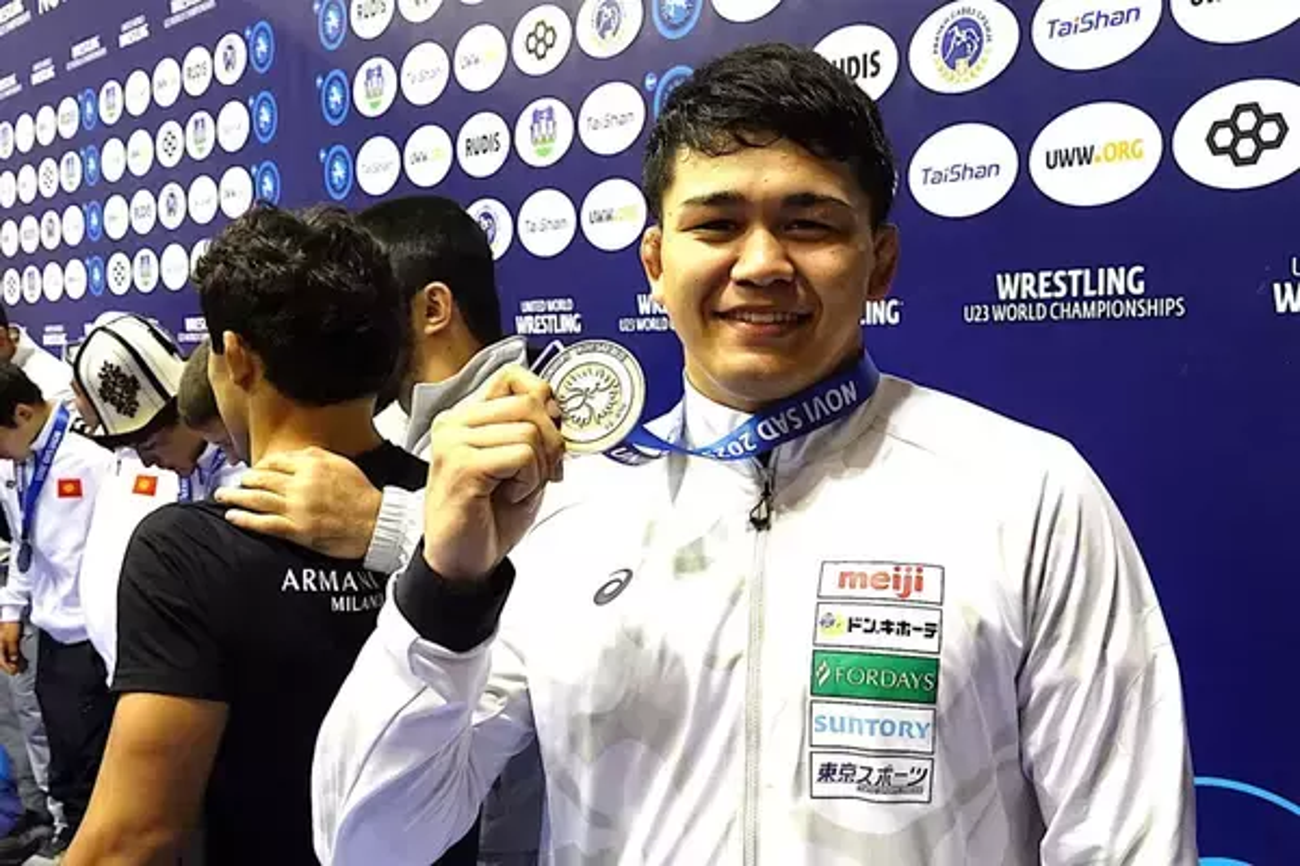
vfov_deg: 36.9
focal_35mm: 36
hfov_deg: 53.1
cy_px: 433
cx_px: 650
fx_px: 1300
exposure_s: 1/500
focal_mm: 13.31
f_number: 4
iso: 3200
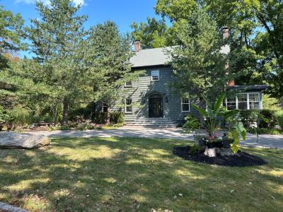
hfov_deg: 67.3
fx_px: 213
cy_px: 106
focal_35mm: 26
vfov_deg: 53.1
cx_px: 142
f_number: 1.5
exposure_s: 1/853
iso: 50
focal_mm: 5.7
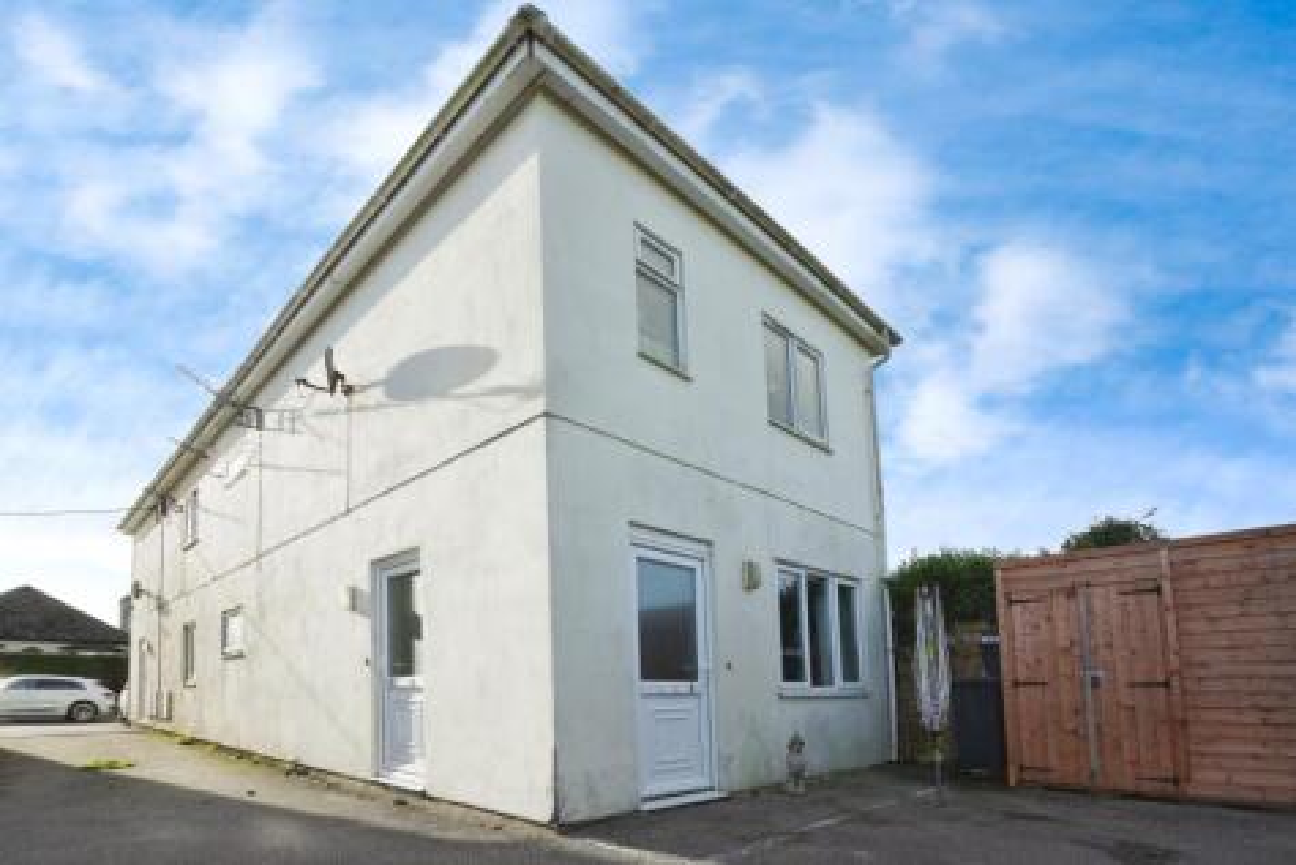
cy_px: 432
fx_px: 576
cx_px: 648
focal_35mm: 16
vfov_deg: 73.8
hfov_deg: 96.7
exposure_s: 1/1000
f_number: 9
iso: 1250
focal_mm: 16
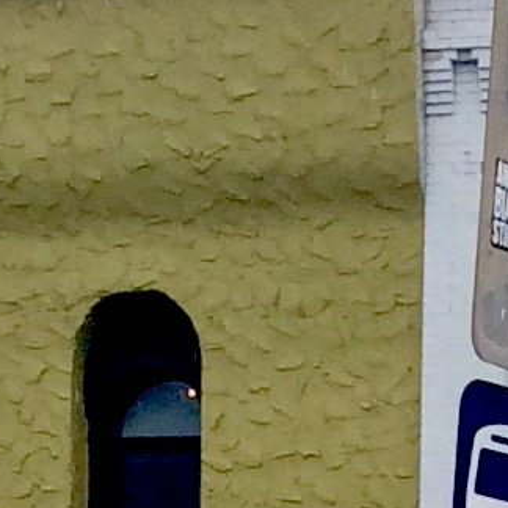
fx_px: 4284
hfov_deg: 6.7
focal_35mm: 258
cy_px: 2244
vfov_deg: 5.6
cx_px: 865
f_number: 2.2
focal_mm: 4.15
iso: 32
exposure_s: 1/578
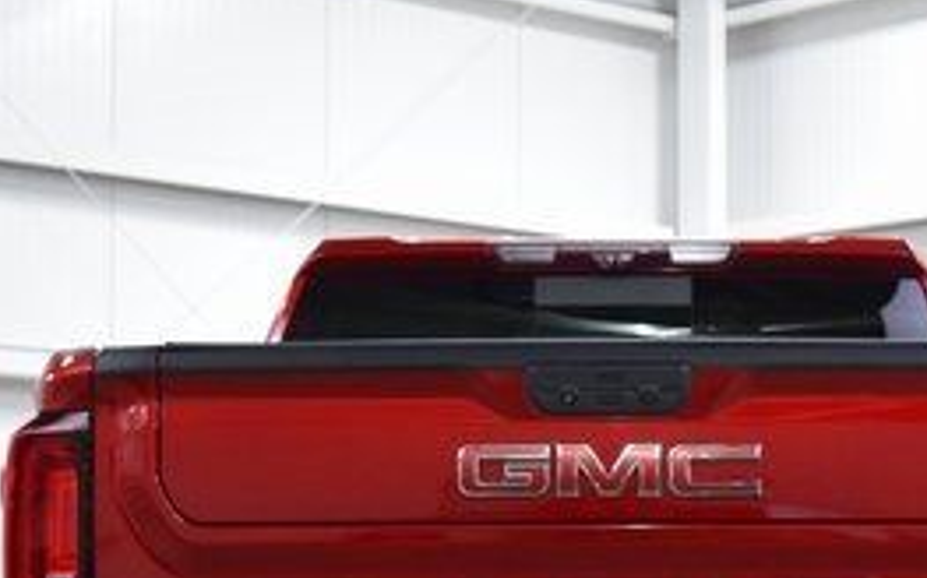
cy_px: 650
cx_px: 606
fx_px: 3004
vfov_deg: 10.8
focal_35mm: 119
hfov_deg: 17.5
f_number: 4.5
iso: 1600
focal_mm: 32
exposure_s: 1/60
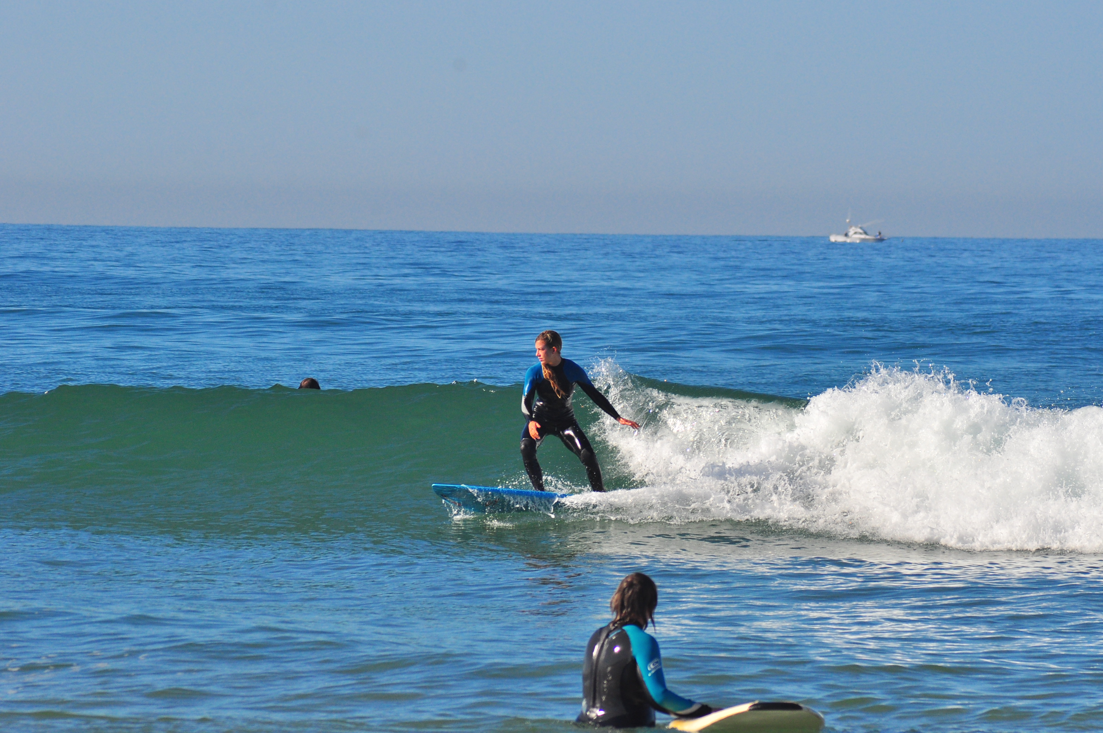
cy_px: 366
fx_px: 10098
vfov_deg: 4.2
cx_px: 552
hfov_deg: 6.3
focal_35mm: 330
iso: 320
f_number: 13
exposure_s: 1/1000
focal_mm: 220
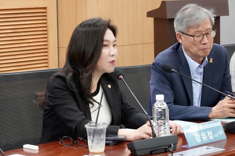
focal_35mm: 75
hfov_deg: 27.0
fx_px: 490
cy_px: 78
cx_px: 118
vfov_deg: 18.2
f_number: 18
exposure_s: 1/80
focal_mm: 75
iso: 8000
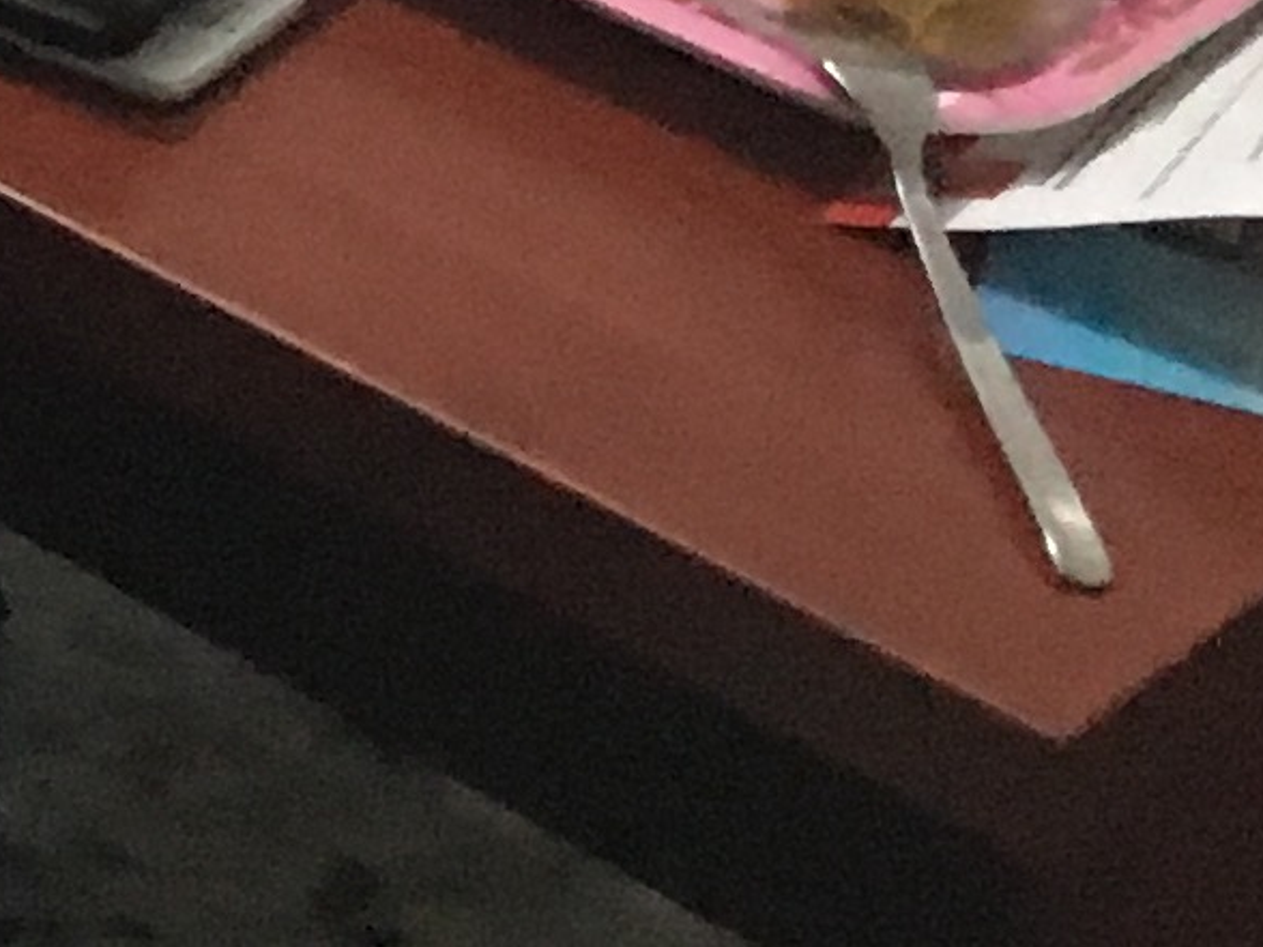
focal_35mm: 199
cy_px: -1888
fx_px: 7261
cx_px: -1542
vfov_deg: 6.8
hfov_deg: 9.1
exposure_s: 1/17
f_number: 2.2
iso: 400
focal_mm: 4.15
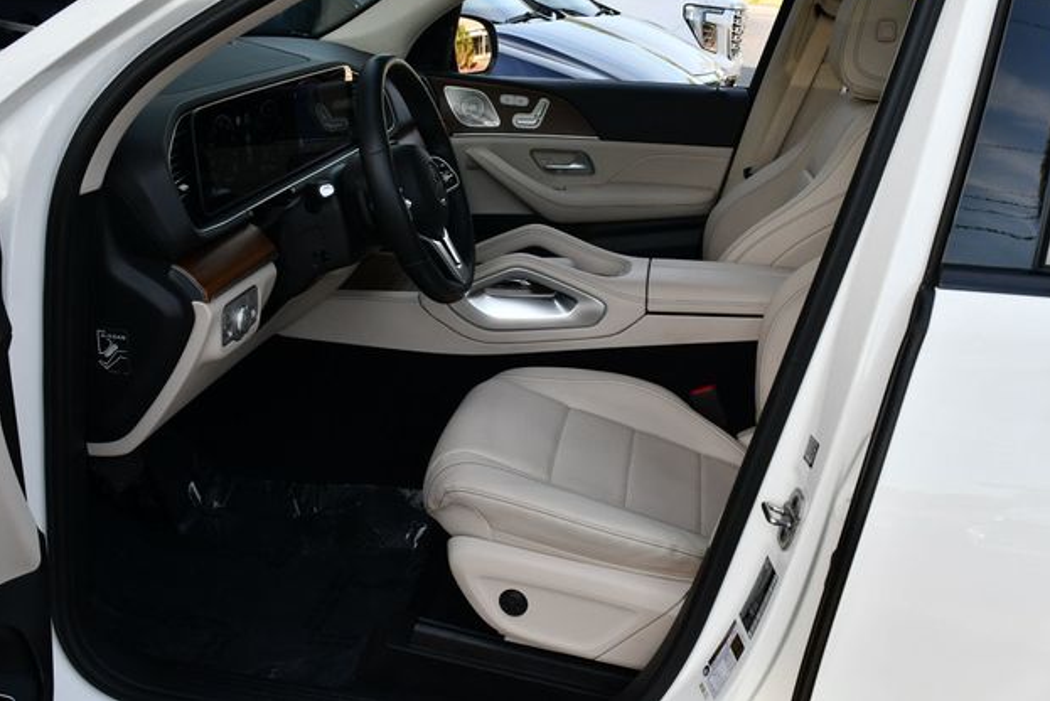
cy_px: 342
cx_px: 528
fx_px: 1080
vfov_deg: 36.0
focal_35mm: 37
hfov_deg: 51.9
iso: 200
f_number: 7.1
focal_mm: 18
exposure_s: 1/250
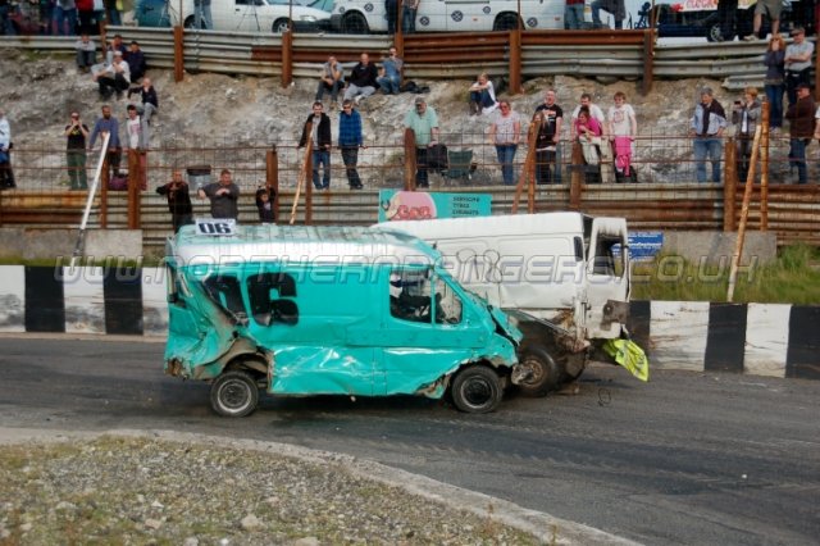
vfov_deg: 19.7
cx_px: 410
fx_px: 1571
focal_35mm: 69
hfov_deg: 29.3
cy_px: 273
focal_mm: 46
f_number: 5
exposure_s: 1/1000
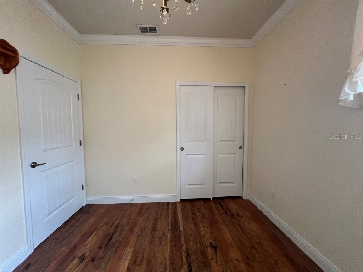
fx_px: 136
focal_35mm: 13
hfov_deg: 106.2
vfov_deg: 89.9
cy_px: 136
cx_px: 182
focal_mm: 1.57
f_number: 1.8
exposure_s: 1/60
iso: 250
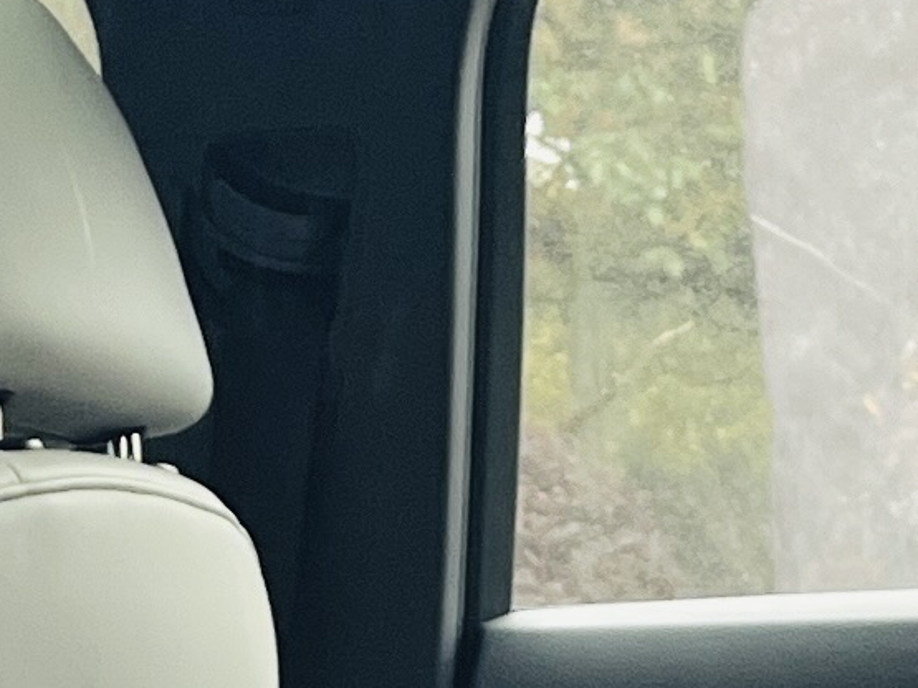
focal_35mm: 189
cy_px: 1234
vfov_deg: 7.6
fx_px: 5011
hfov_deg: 10.4
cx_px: 43
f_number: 1.6
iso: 125
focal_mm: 5.1
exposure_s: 1/121
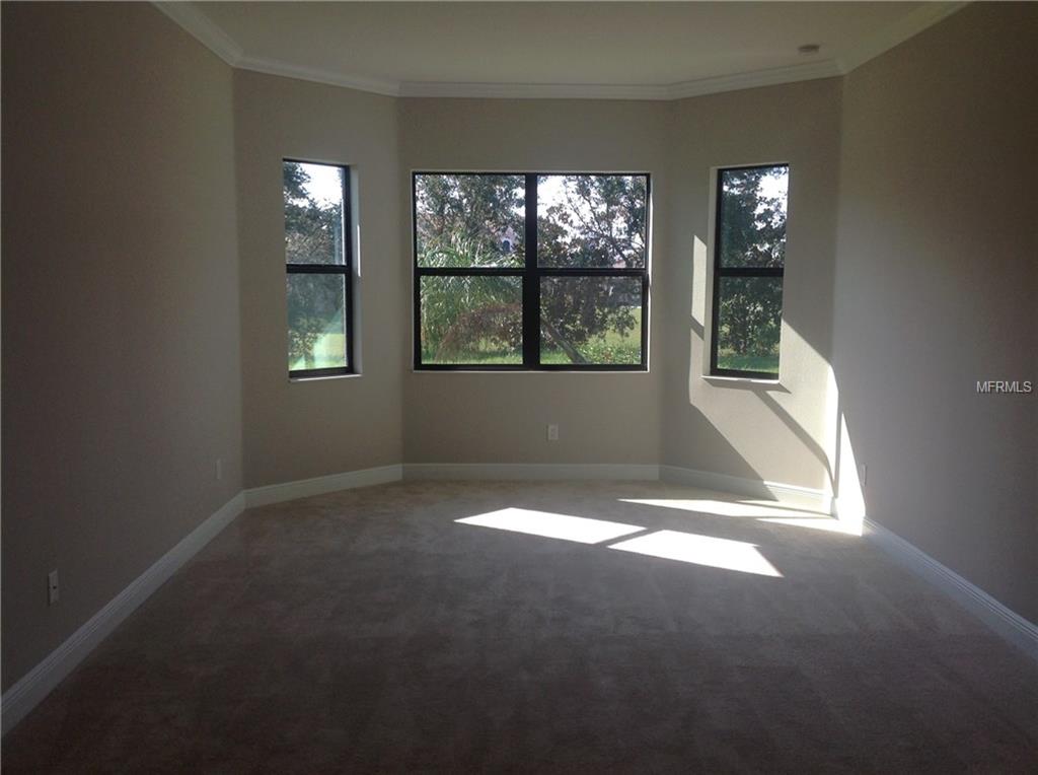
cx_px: 519
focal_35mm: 35
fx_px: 1048
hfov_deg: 52.7
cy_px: 388
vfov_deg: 40.6
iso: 50
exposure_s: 1/270
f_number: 2.4
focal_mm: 4.28
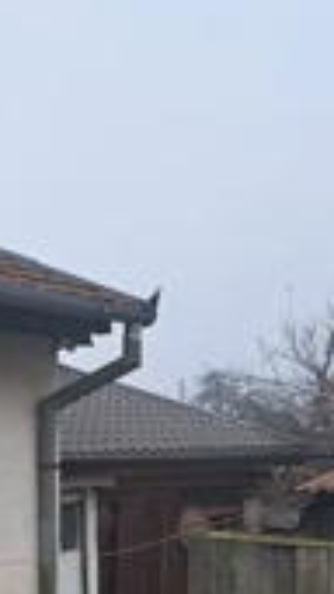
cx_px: -14
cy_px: 486
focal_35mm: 61
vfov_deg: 33.3
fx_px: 962
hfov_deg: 19.1
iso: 50
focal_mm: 5.23
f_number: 1.8
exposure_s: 1/441
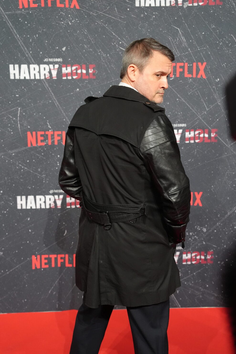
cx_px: 118
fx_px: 492
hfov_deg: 27.0
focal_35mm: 50
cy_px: 177
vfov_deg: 39.6
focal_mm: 50
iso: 5000
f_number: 4
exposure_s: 1/160
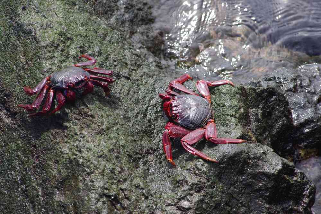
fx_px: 3076
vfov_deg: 4.0
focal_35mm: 345
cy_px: 107
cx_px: 160
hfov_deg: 6.0
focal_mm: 230
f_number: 8
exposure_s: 1/250
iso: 800
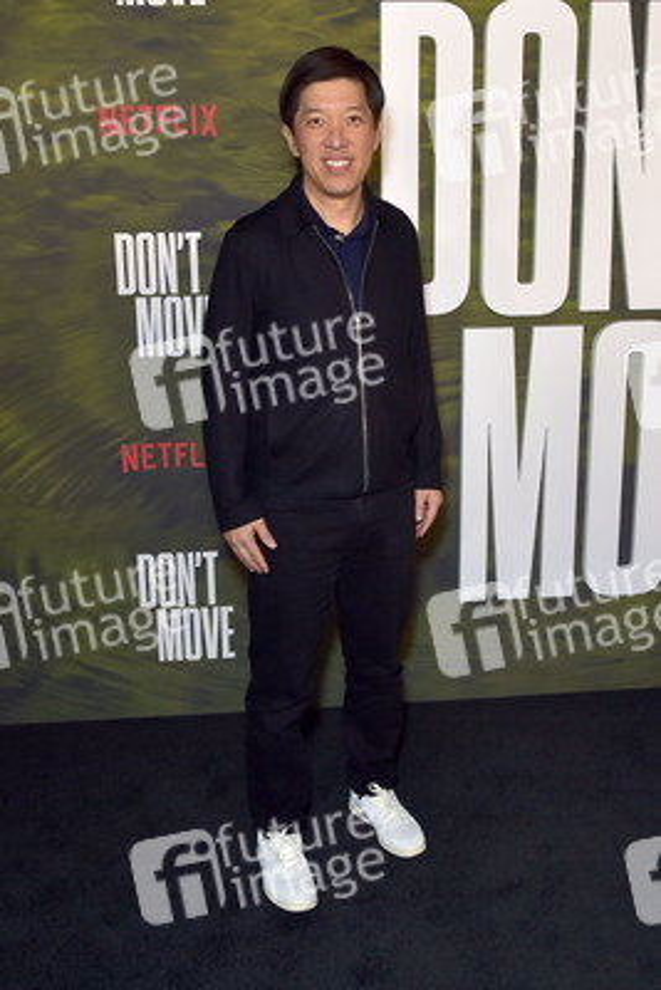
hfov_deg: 42.4
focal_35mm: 31
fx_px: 853
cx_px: 330
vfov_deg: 60.3
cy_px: 495
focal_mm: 31
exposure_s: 1/200
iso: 800
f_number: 6.3
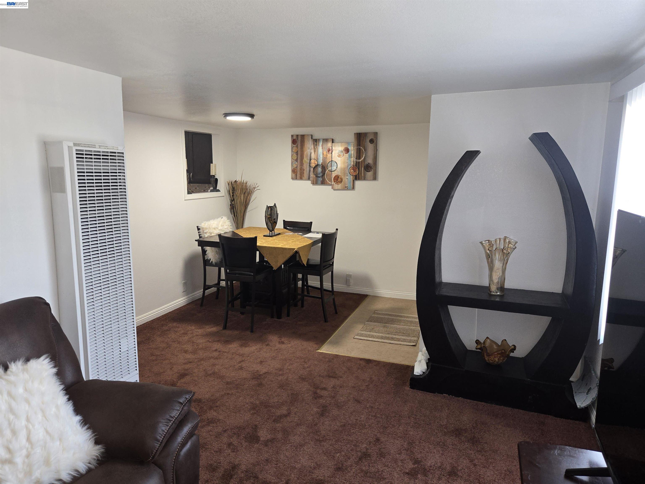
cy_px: 242
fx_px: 429
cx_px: 322
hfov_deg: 73.9
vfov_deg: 58.9
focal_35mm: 23
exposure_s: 1/30
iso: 100
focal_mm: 5.4
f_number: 1.8
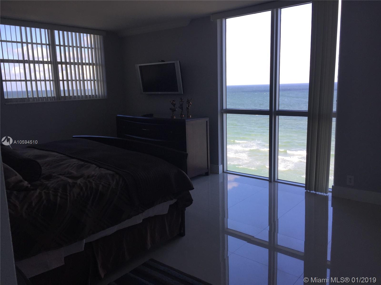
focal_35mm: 29
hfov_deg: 61.7
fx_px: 319
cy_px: 142
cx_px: 190
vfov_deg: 48.2
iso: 32
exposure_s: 1/476
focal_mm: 4.15
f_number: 2.2
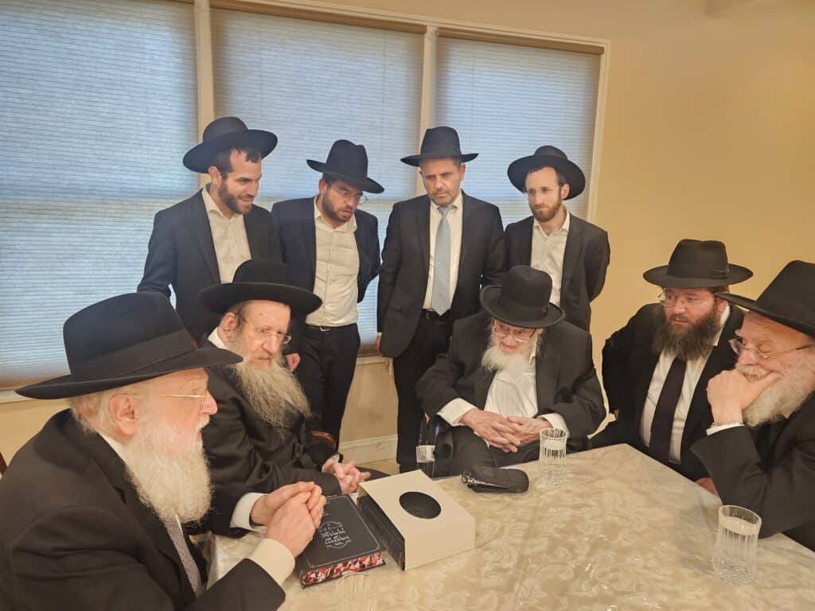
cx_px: 408
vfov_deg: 58.9
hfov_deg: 73.9
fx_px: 542
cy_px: 306
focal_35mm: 23
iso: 640
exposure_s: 1/60
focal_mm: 6.3
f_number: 1.7
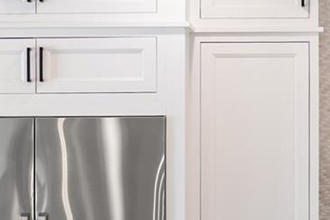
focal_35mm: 217
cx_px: 152
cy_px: 276
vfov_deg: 6.3
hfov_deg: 9.5
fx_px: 1989
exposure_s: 1/200
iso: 160
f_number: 1.4
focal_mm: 50
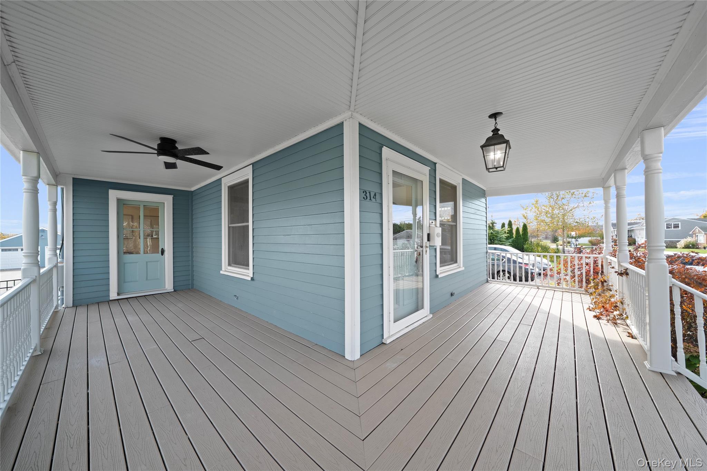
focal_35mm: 12
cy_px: 236
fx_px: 236
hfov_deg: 112.6
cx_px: 354
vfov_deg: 90.0
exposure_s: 1/30
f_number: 9
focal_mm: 12
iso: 400
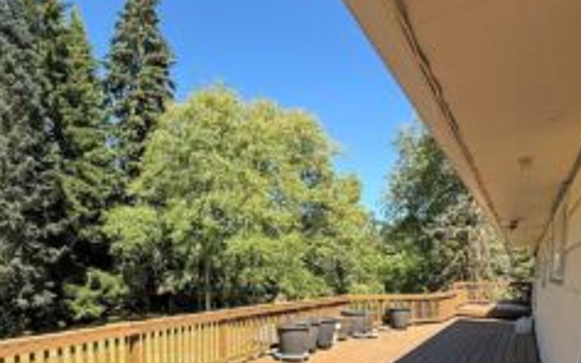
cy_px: 294
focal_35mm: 25
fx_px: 396
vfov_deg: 46.5
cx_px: 203
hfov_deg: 70.9
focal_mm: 2.22
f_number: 2.2
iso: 50
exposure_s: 1/779
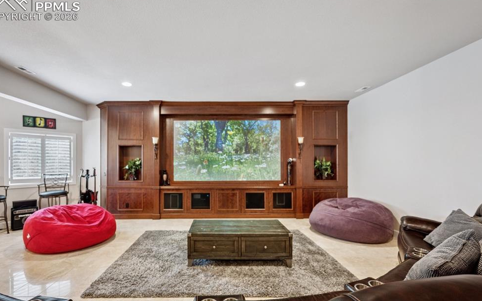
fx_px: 210
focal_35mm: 16
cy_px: 161
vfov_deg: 71.1
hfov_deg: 97.8
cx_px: 234
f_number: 2.8
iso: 400
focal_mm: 15
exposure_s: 1/20
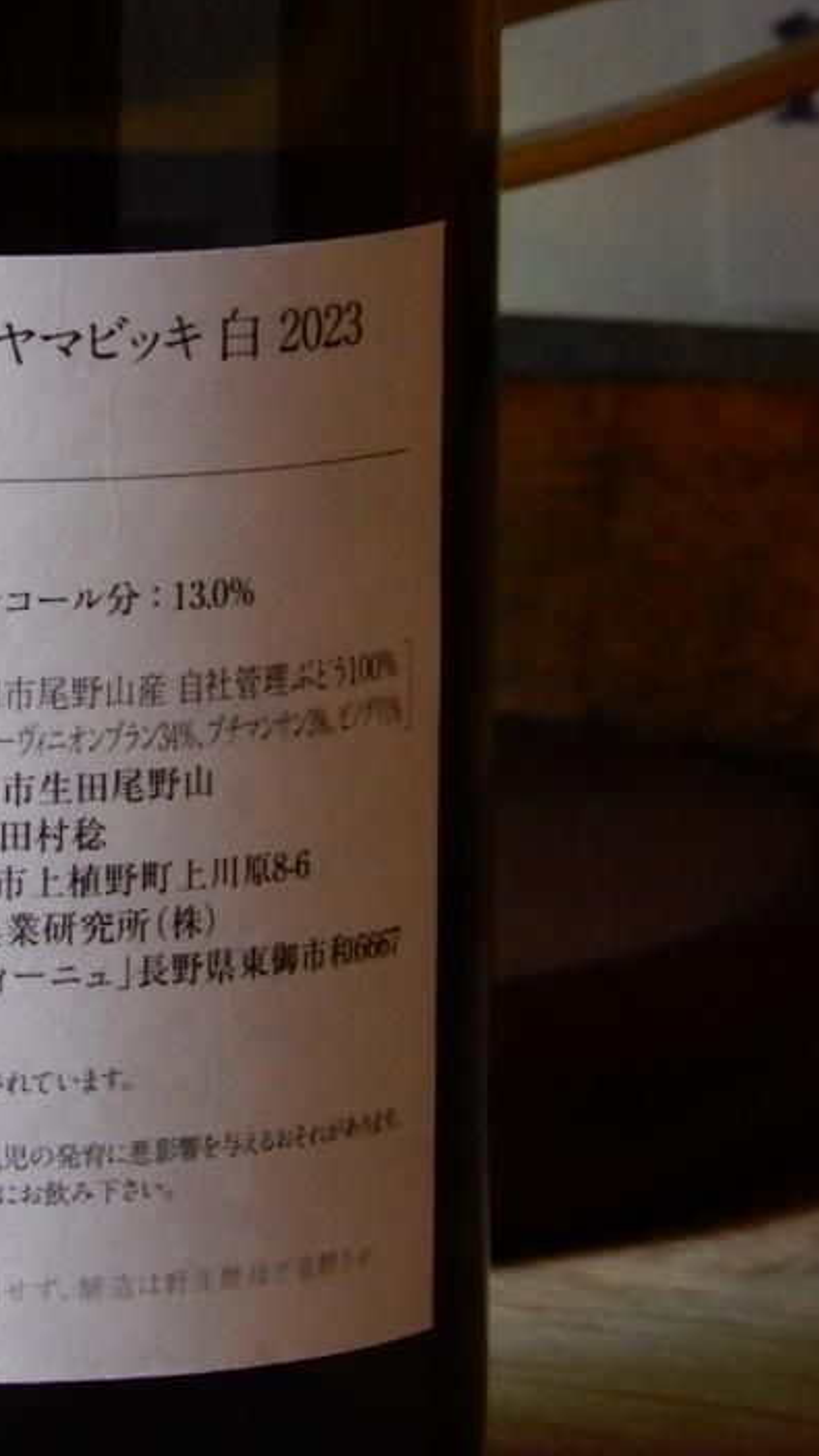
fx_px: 15825
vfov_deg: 5.3
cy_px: 577
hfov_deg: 3.0
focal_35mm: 410
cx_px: -110
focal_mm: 29.4
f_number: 5.6
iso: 360
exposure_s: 1/60
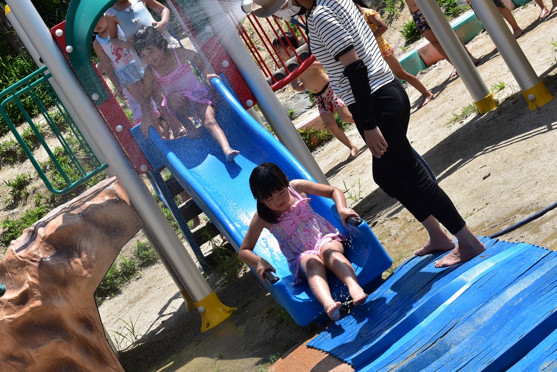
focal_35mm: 87
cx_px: 272
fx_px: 1339
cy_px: 186
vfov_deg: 15.8
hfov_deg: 23.5
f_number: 11
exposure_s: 1/500
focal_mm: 55
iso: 400
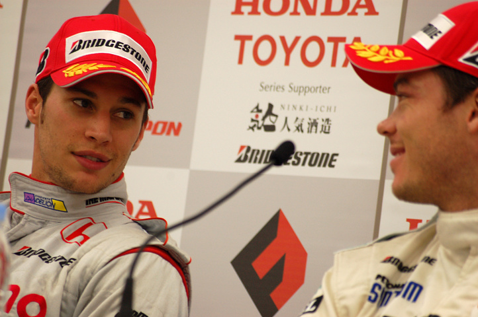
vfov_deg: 5.1
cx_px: 239
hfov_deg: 7.6
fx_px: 3582
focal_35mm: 270
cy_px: 158
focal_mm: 180
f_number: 5.6
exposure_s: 1/60
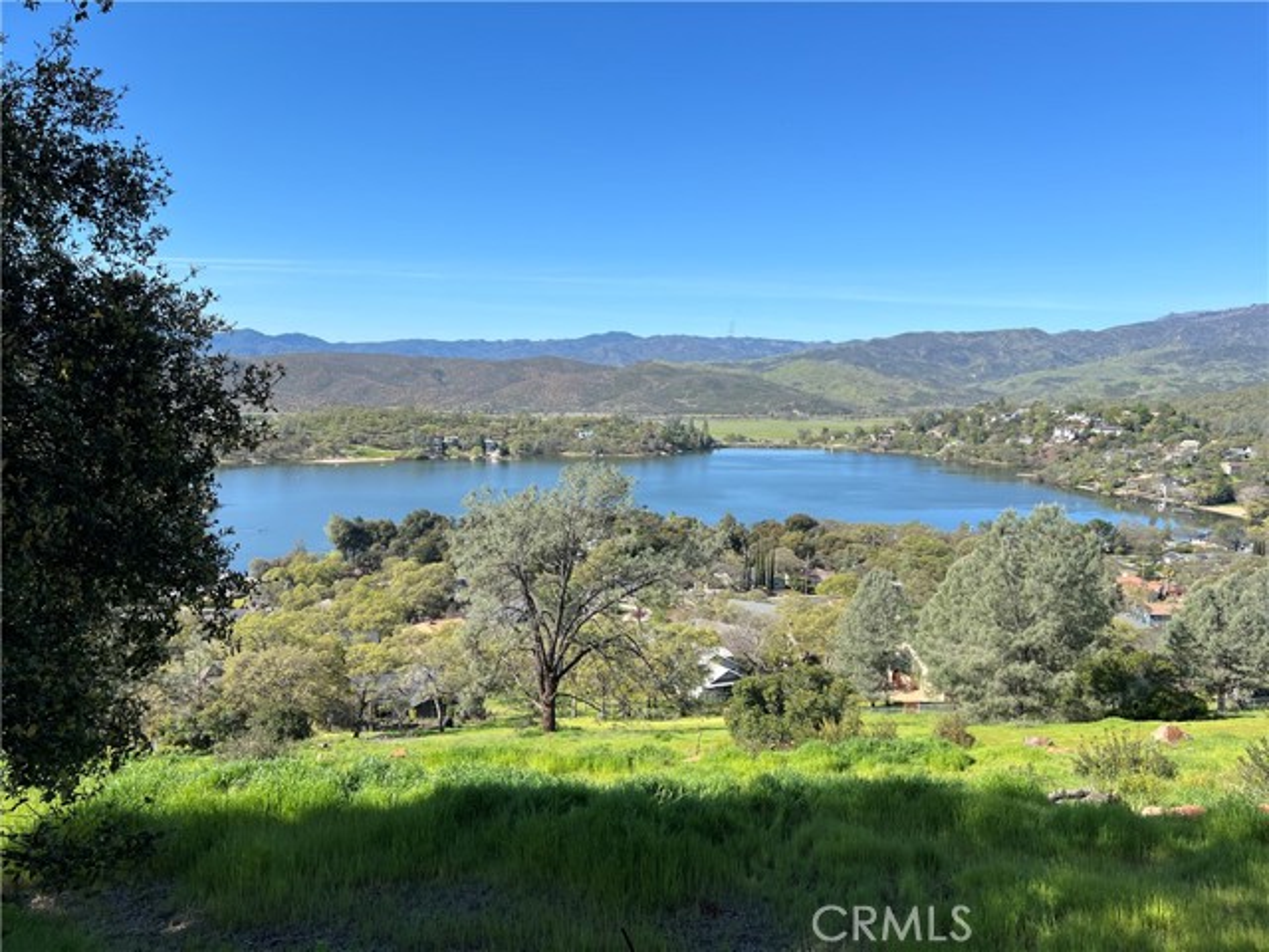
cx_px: 634
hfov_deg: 67.3
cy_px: 476
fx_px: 953
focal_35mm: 26
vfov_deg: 53.1
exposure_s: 1/3356
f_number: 1.5
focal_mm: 5.7
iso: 50
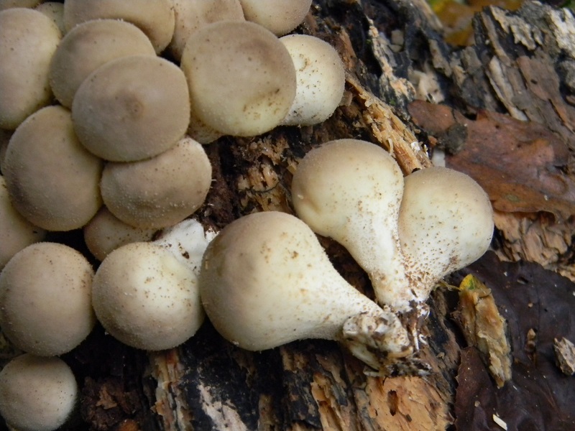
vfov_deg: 17.8
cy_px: 216
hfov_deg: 23.6
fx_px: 1379
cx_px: 288
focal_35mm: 83
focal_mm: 15.1
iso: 400
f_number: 4.5
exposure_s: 1/30
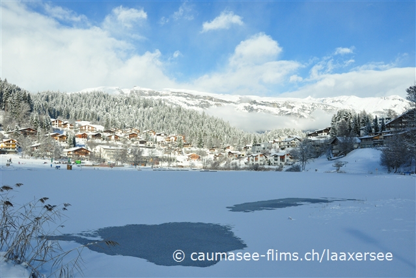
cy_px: 139
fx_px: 381
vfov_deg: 40.0
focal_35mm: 33
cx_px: 208
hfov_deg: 57.2
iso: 800
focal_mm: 22
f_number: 14
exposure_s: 1/800
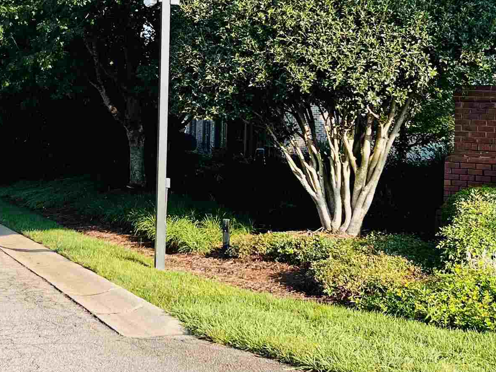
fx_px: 974
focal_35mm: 68
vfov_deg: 21.5
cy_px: 127
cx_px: 198
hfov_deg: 28.5
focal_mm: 5.7
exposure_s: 1/1395
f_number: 1.5
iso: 50
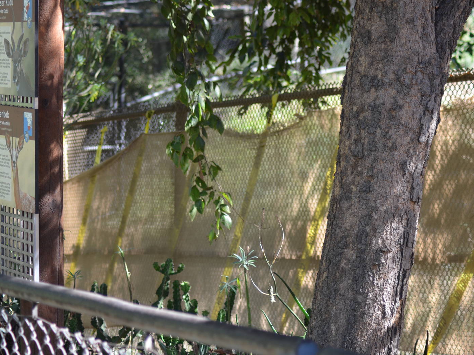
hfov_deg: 17.1
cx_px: 214
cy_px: 177
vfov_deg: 12.9
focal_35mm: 115
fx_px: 1574
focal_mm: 70
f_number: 4.5
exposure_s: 1/320
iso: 400
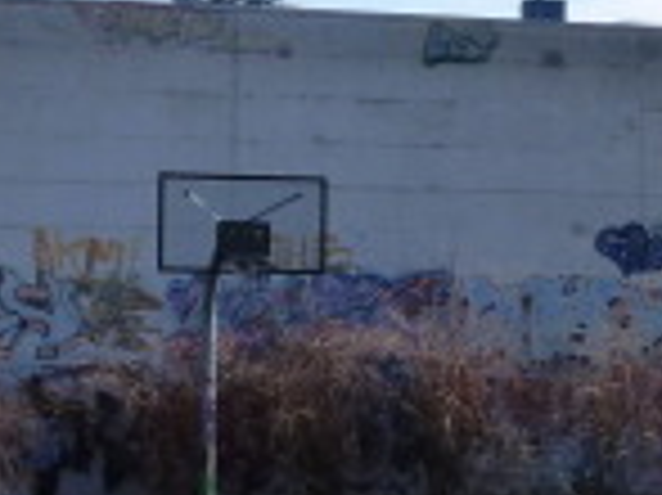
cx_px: 739
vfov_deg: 10.9
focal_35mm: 136
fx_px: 2599
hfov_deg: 14.2
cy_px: 153
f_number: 5.6
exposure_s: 1/250
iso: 125
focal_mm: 4.5
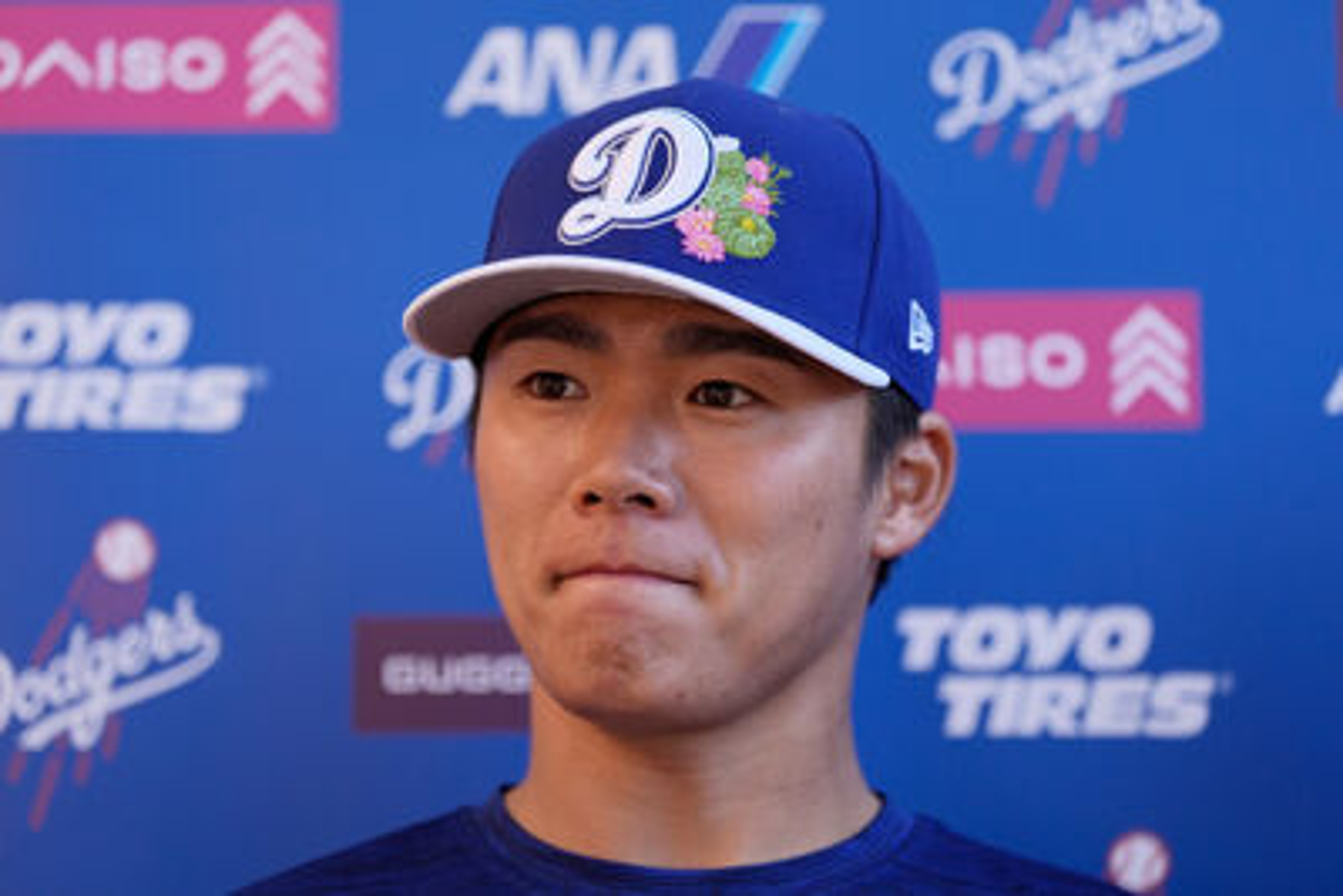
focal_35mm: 115
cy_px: 448
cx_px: 672
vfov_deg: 11.9
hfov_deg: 17.8
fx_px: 4291
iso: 400
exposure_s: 1/3200
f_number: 2.8
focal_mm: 115
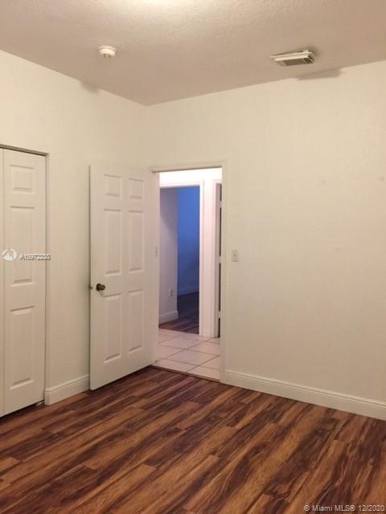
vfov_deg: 61.7
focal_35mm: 29
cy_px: 257
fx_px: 431
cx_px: 193
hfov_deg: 48.2
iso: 100
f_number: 2.2
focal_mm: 4.15
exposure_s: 1/10
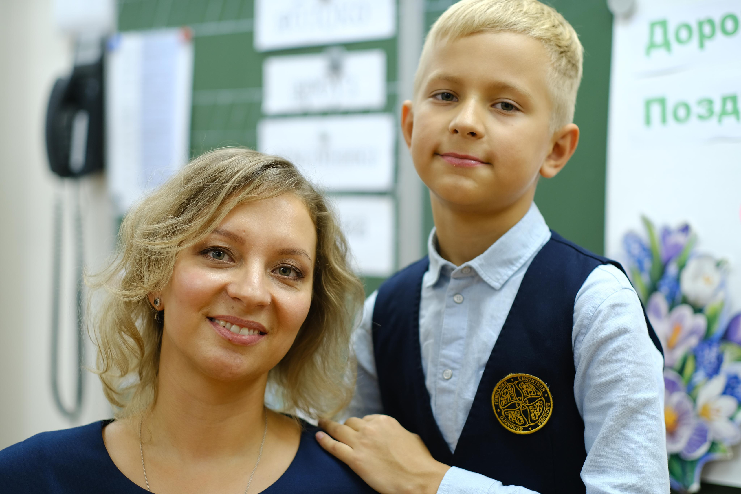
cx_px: 370
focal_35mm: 84
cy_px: 247
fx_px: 1729
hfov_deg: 24.2
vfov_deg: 16.3
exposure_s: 1/60
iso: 160
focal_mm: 56
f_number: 1.6
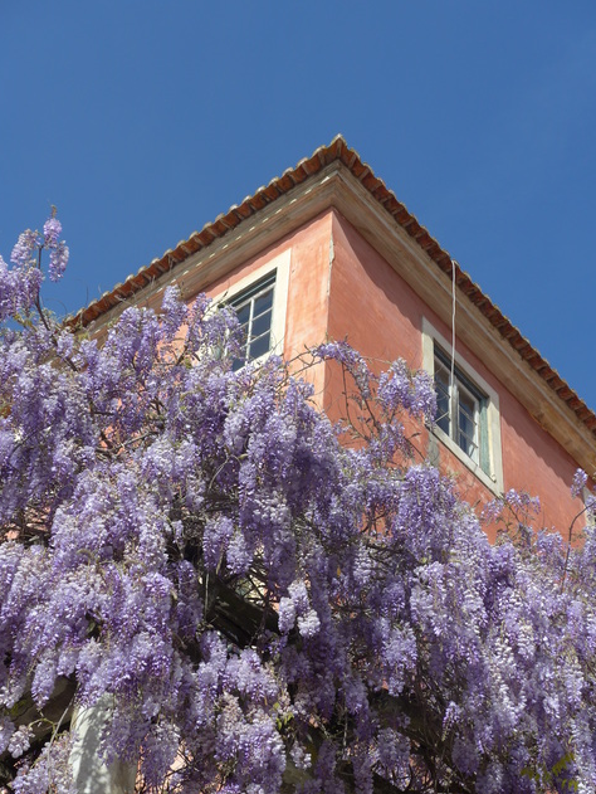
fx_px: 1720
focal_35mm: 75
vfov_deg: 26.0
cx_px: 295
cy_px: 401
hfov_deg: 19.7
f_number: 4.2
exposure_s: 1/800
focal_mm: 15
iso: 80
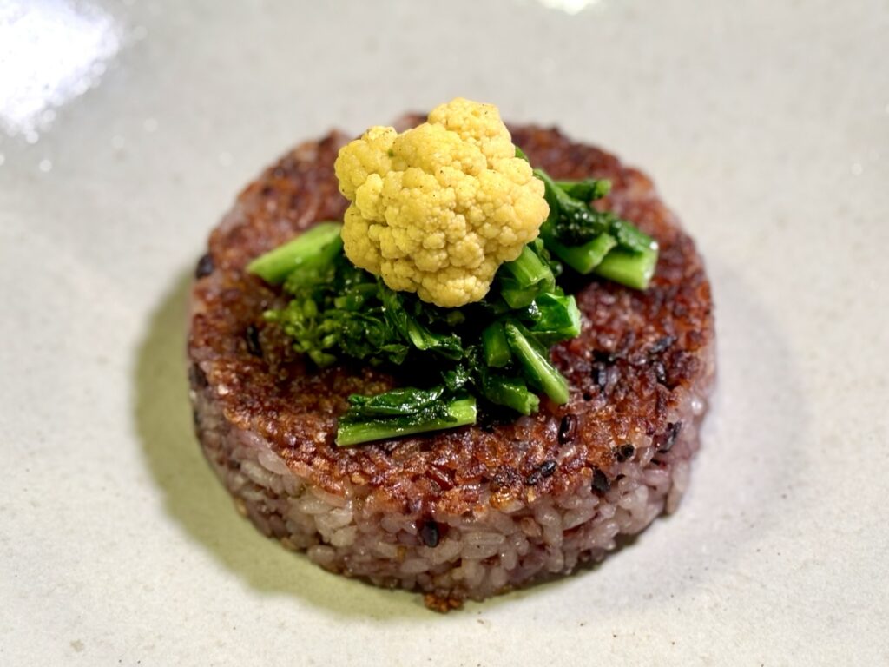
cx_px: 444
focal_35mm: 52
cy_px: 334
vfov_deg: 28.0
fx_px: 1335
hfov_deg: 36.8
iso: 50
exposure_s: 1/50
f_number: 1.6
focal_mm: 5.96
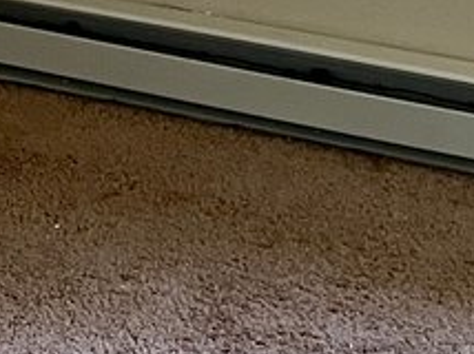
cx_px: 70
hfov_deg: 10.7
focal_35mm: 184
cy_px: -464
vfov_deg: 7.6
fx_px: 2517
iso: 160
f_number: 1.5
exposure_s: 1/60
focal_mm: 5.7
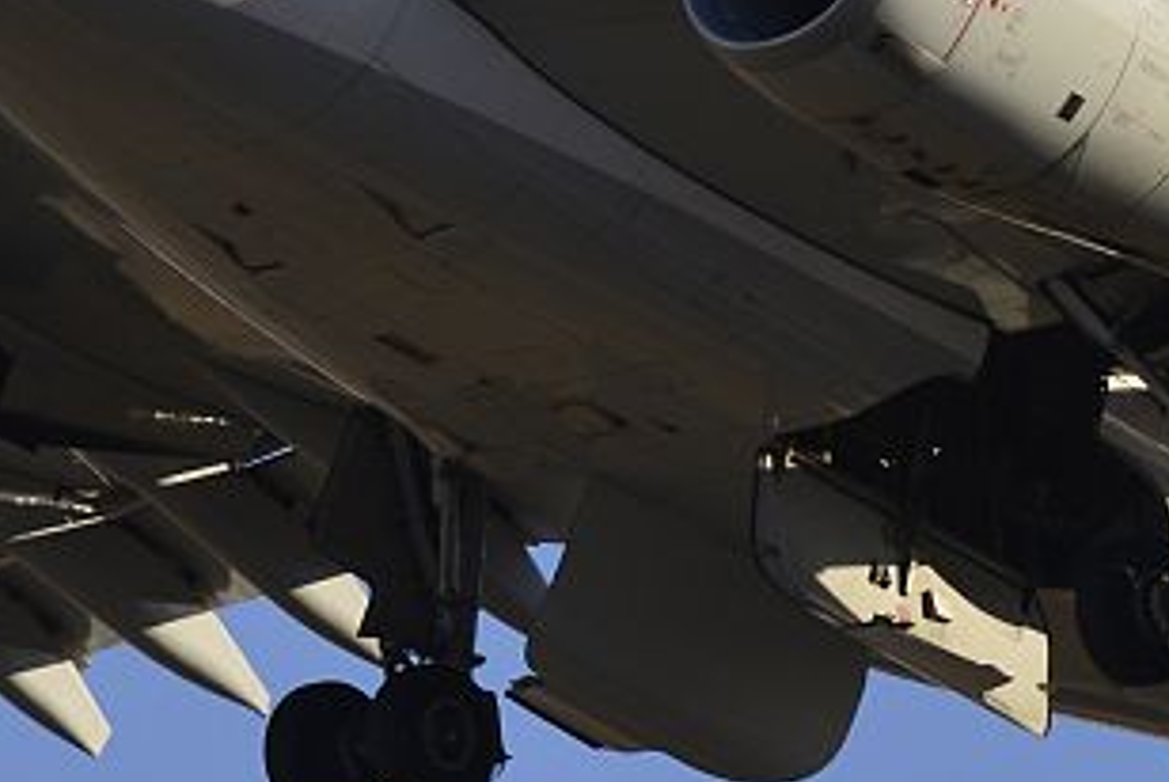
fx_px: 24669
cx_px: 1063
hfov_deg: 2.7
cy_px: 347
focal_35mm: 759
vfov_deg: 1.8
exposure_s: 1/3200
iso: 320
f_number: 4.5
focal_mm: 195
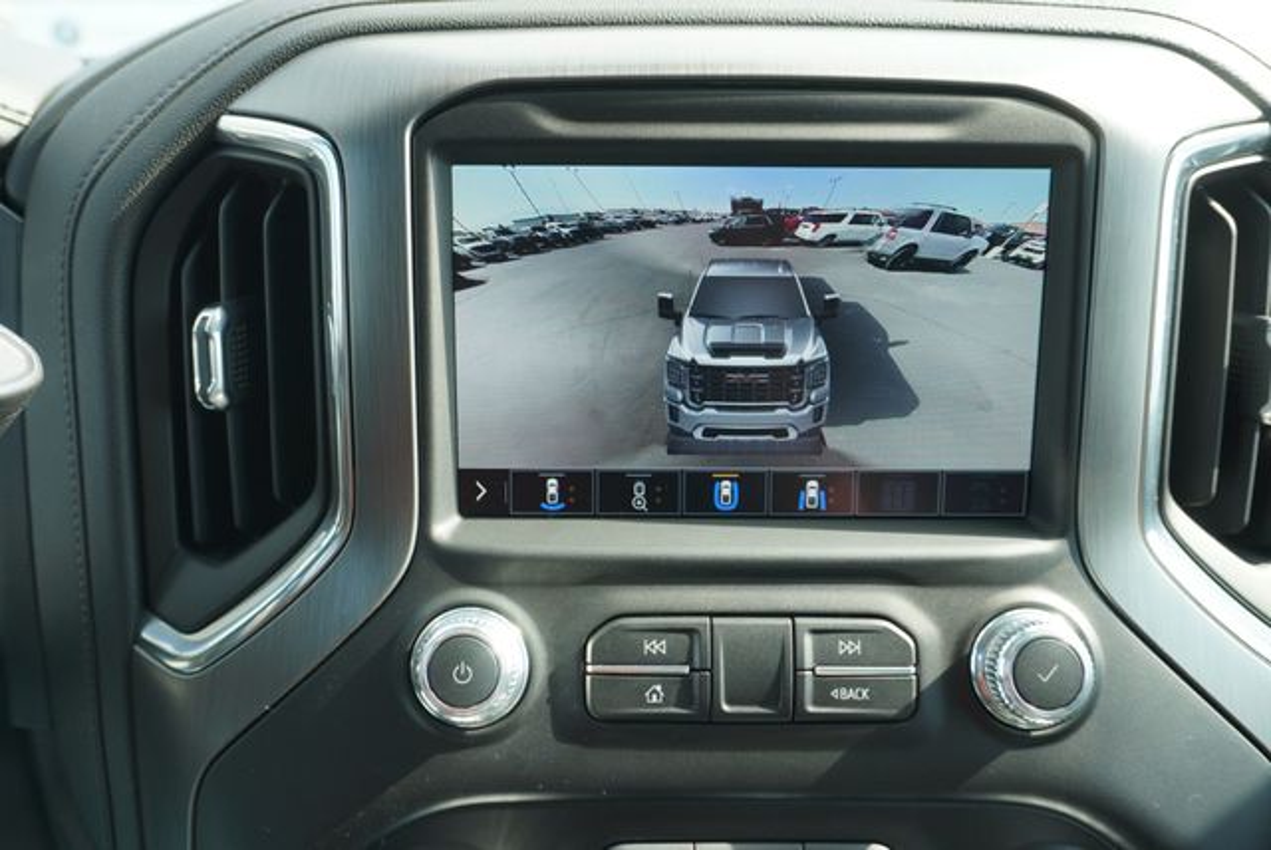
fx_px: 1060
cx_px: 636
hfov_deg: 61.9
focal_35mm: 30
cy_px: 425
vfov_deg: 43.7
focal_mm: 20
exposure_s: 1/80
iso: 100
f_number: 4.5
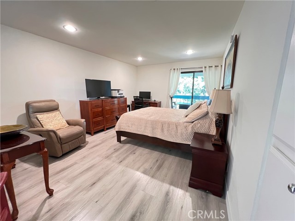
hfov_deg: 106.2
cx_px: 148
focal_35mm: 13
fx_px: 111
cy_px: 110
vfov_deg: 89.9
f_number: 1.8
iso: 800
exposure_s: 1/60
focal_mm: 1.57
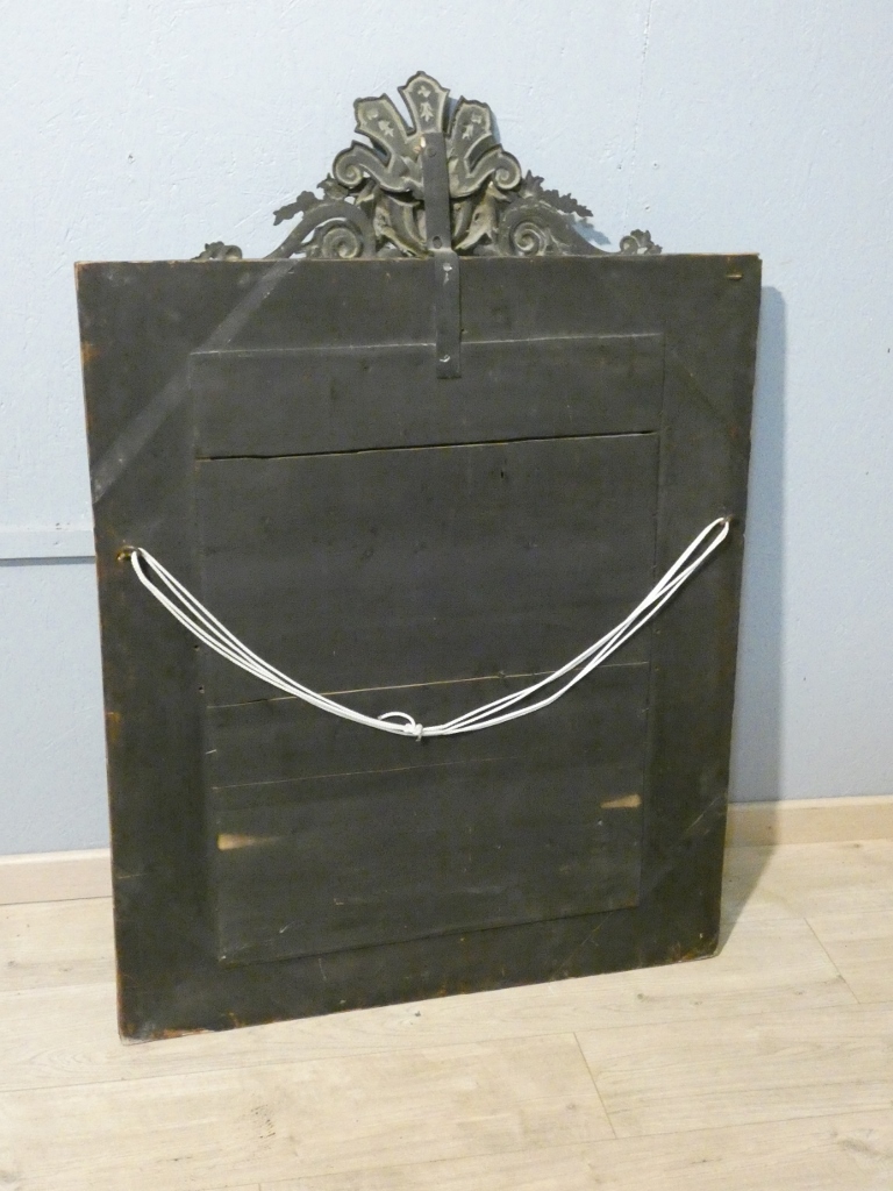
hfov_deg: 33.6
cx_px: 446
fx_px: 1479
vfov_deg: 43.9
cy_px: 596
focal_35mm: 43
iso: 3200
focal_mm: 7.8
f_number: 3.7
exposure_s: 1/125
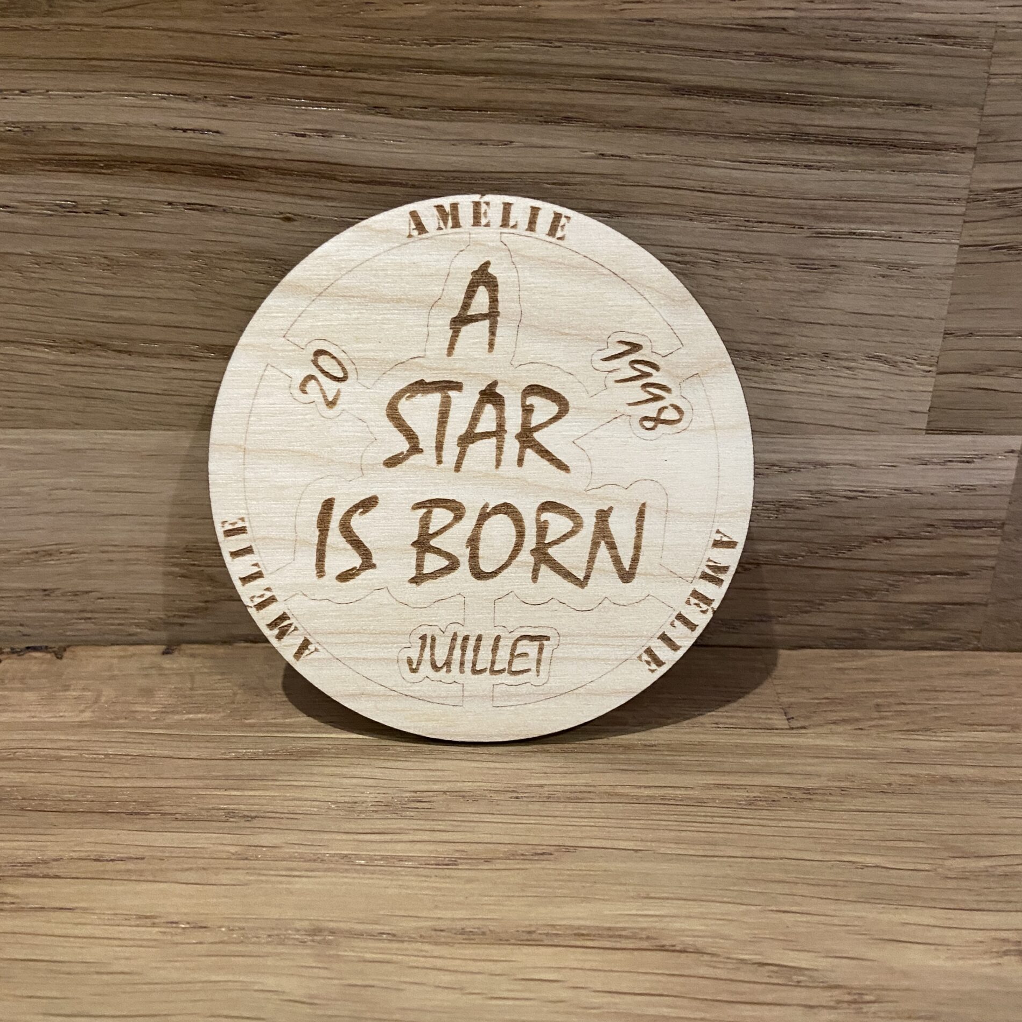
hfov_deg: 52.5
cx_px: 508
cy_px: 542
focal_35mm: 31
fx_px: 1035
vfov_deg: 52.5
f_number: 1.8
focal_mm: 4.25
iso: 400
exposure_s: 1/33
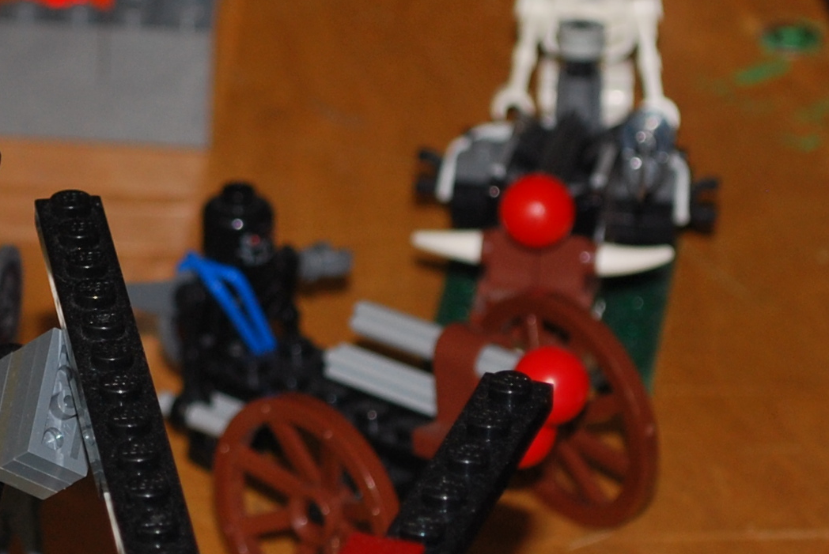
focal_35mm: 305
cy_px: 218
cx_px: -84
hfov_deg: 6.7
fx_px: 7027
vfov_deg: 4.5
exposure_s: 1/60
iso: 200
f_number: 5.6
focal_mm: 55
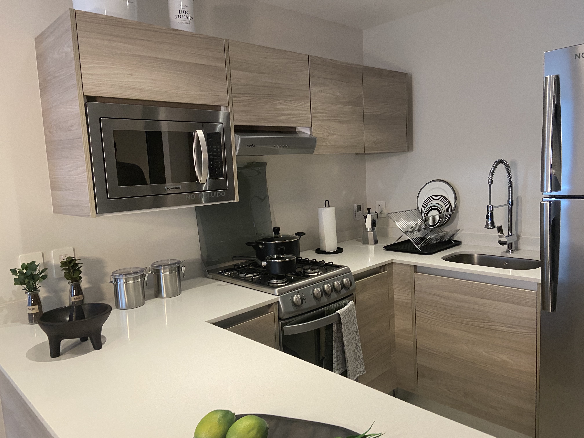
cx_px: 292
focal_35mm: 26
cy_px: 219
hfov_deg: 67.3
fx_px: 439
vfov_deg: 53.1
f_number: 1.8
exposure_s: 1/50
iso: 200
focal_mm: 4.25
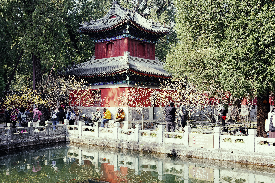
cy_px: 92
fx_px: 328
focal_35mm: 43
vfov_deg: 31.2
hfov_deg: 45.5
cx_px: 138
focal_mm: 43
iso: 400
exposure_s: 1/250
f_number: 8
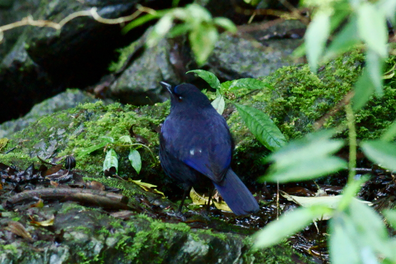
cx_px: 198
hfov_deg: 6.9
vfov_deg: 4.6
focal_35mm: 300
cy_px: 132
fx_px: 3301
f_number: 6.3
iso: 1600
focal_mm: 200
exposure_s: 1/25
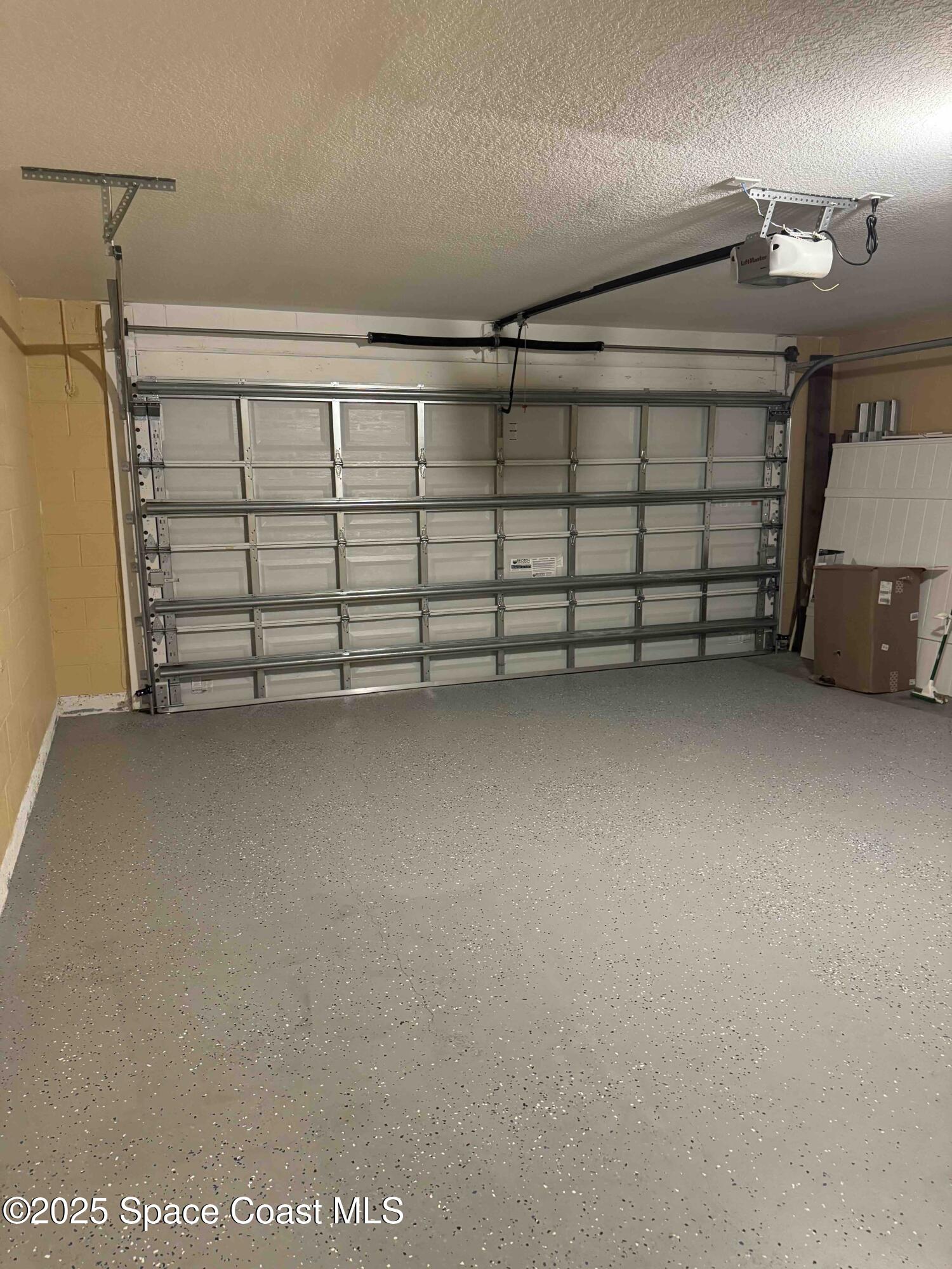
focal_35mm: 24
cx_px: 476
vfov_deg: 71.6
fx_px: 880
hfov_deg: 56.8
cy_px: 634
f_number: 1.78
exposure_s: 1/60
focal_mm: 6.76
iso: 800
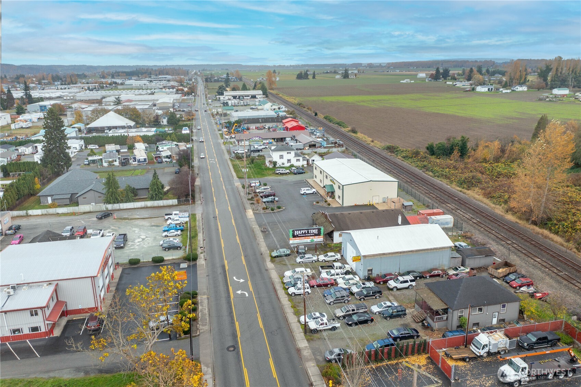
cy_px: 194
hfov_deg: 65.5
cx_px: 290
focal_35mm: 28
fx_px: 452
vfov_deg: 46.4
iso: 100
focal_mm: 10.26
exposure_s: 1/80
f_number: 4
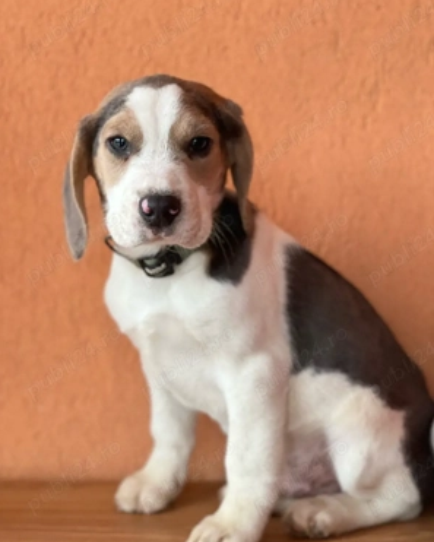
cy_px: 266
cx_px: 216
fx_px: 1300
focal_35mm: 81
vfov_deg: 23.6
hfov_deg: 19.0
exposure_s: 1/40
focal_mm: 9
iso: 250
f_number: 2.8
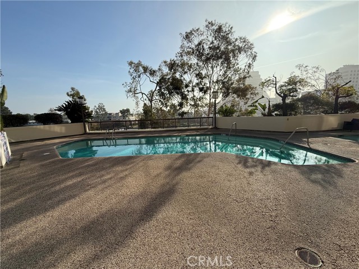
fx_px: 145
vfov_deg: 85.7
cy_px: 134
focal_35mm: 14
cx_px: 180
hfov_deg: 102.1
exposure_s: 1/2320
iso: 50
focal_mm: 2.22
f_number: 2.2
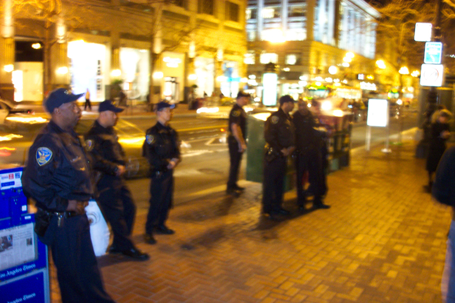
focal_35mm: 35
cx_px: 228
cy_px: 152
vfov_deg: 37.8
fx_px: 442
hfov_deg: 54.4
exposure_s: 1/2
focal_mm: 7.5
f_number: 2.8
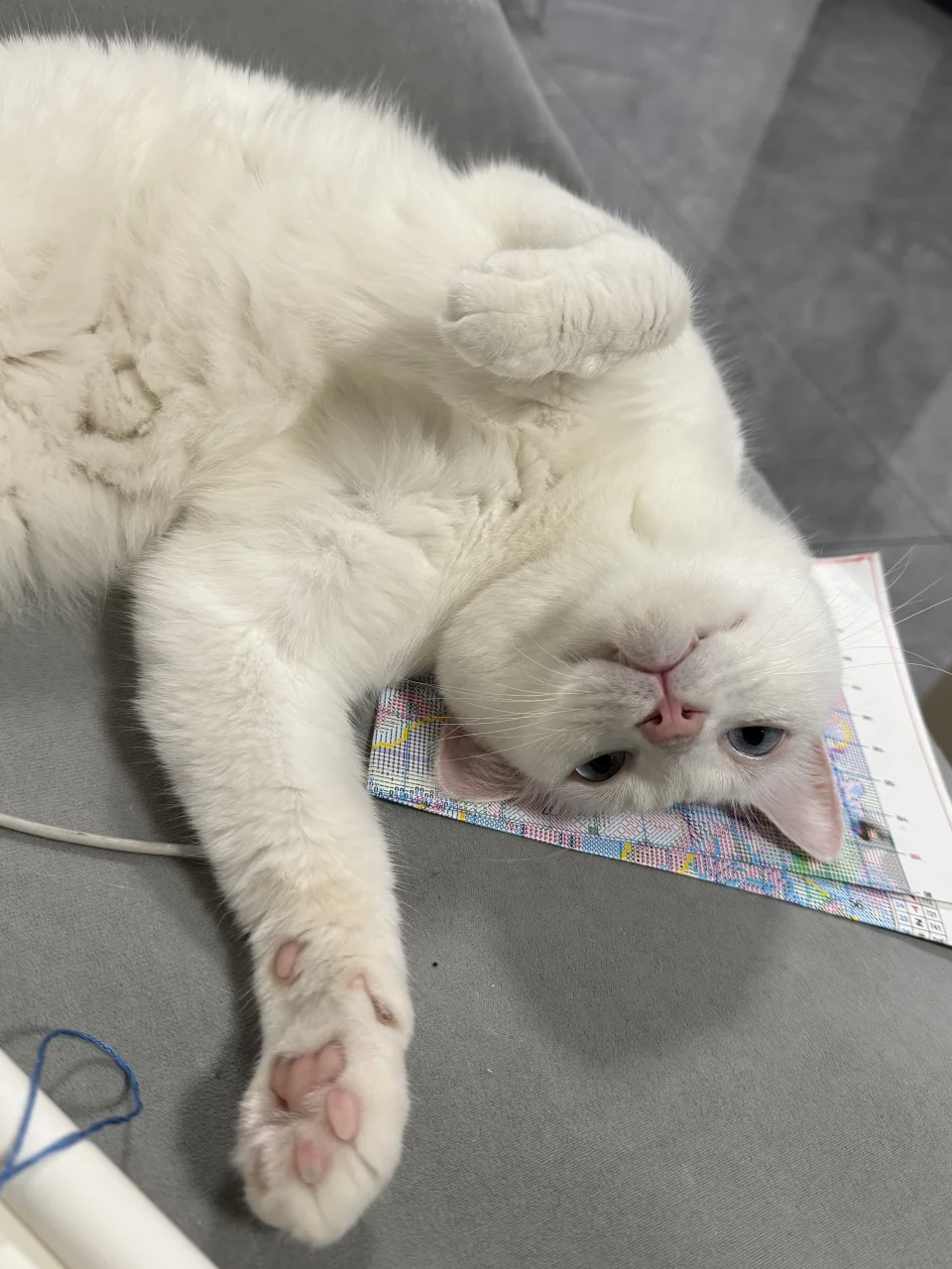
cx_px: 493
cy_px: 612
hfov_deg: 51.3
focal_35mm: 27
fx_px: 990
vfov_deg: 65.3
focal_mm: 6.76
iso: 200
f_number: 1.78
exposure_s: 1/68
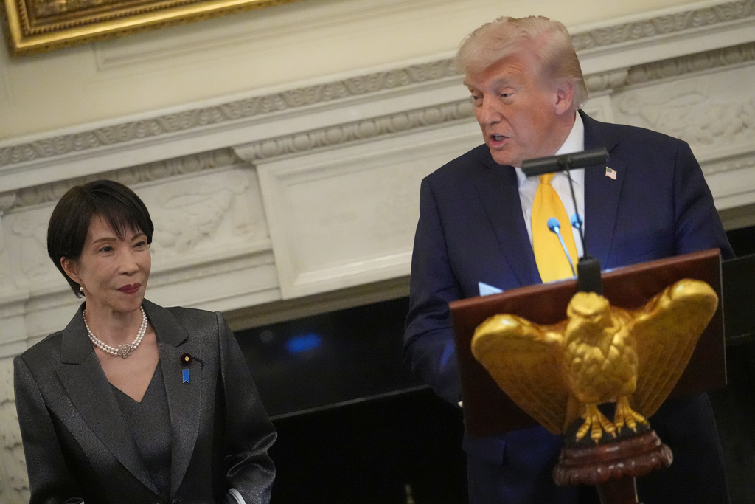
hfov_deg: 11.4
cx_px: 378
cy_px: 252
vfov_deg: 7.6
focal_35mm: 181
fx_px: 3796
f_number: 2
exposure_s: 1/250
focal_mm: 121
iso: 10000
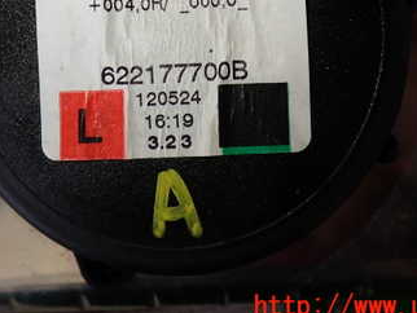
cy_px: 32
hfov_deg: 28.8
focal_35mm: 67
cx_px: 158
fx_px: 808
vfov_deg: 21.5
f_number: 2.5
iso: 100
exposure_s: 1/100
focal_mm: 6.37
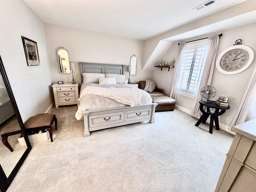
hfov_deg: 102.1
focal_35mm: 14
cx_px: 128
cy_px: 96
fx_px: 104
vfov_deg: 85.7
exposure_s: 1/60
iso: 250
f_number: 2.2
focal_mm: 2.22
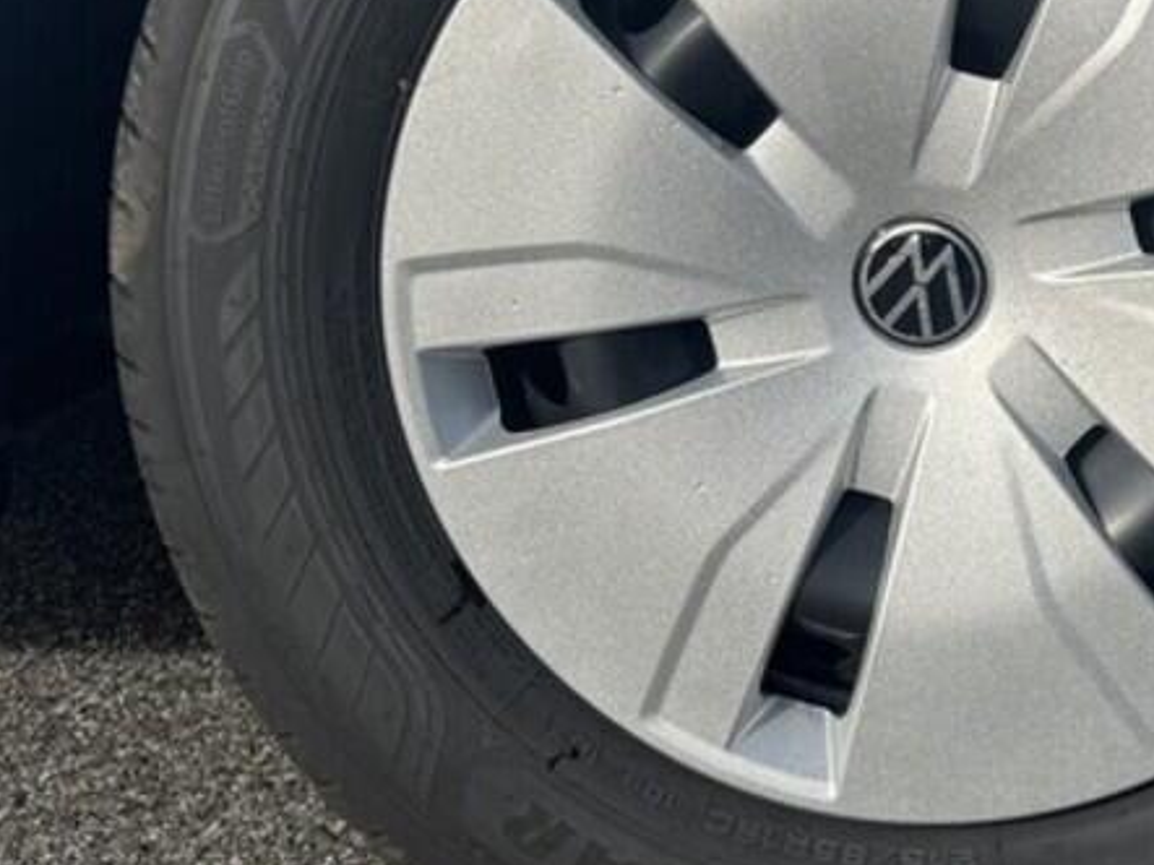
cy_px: 55
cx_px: 951
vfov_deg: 18.5
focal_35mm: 78
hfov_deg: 24.6
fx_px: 2600
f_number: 1.78
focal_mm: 6.76
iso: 80
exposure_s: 1/6410
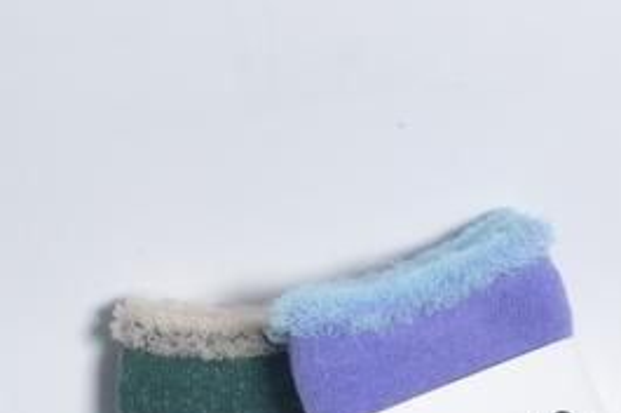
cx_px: 431
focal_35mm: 181
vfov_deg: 7.4
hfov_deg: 11.4
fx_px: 3118
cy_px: 620
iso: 800
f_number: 5.6
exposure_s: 1/125
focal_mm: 40
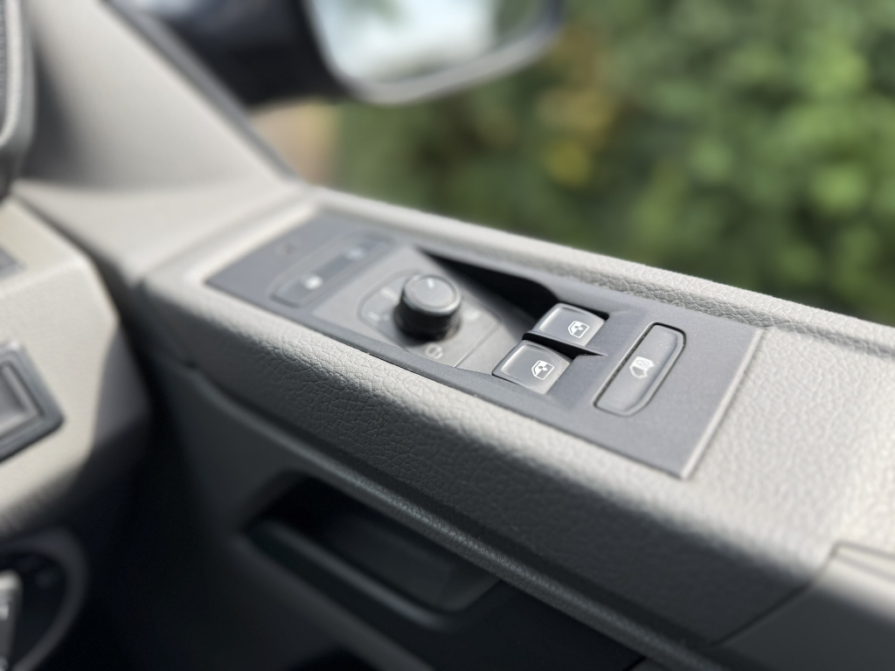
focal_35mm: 24
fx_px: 621
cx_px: 448
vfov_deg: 56.8
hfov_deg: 71.6
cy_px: 336
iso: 80
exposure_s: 1/920
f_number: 1.78
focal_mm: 6.76
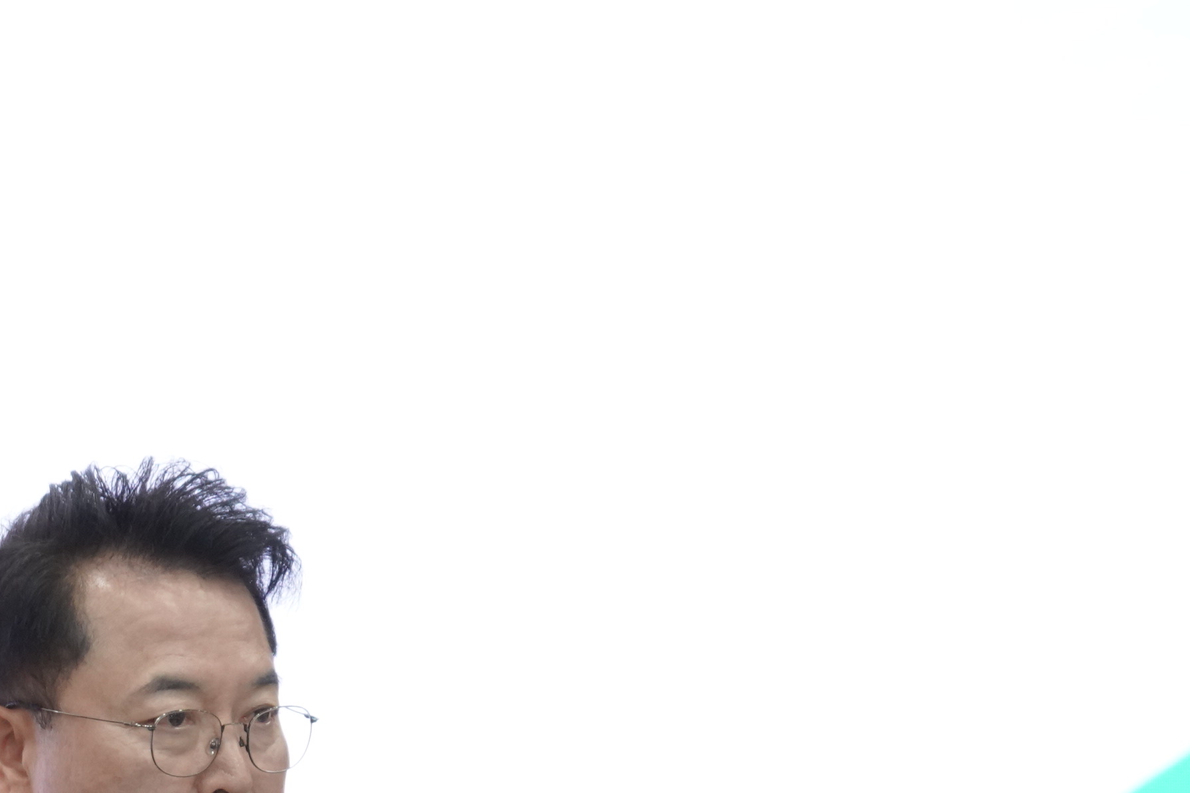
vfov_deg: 2.6
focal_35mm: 530
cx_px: 154
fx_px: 17518
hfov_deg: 3.9
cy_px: 830
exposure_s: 1/200
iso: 4000
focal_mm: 240
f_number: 6.3
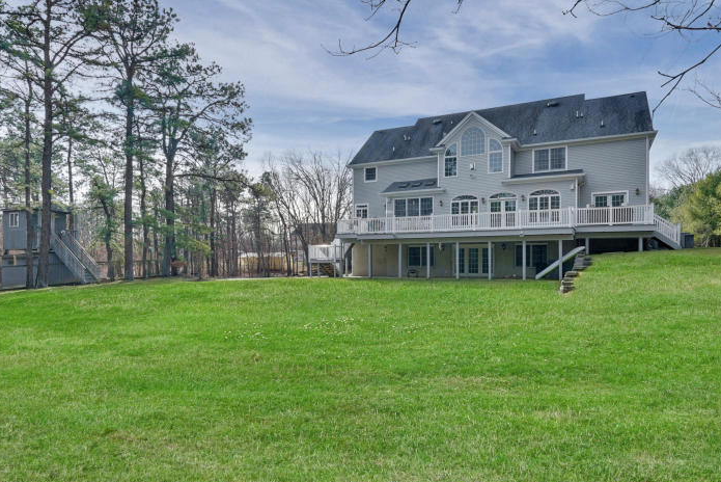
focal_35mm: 22
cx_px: 364
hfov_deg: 78.6
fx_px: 441
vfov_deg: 57.2
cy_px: 261
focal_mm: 17
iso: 250
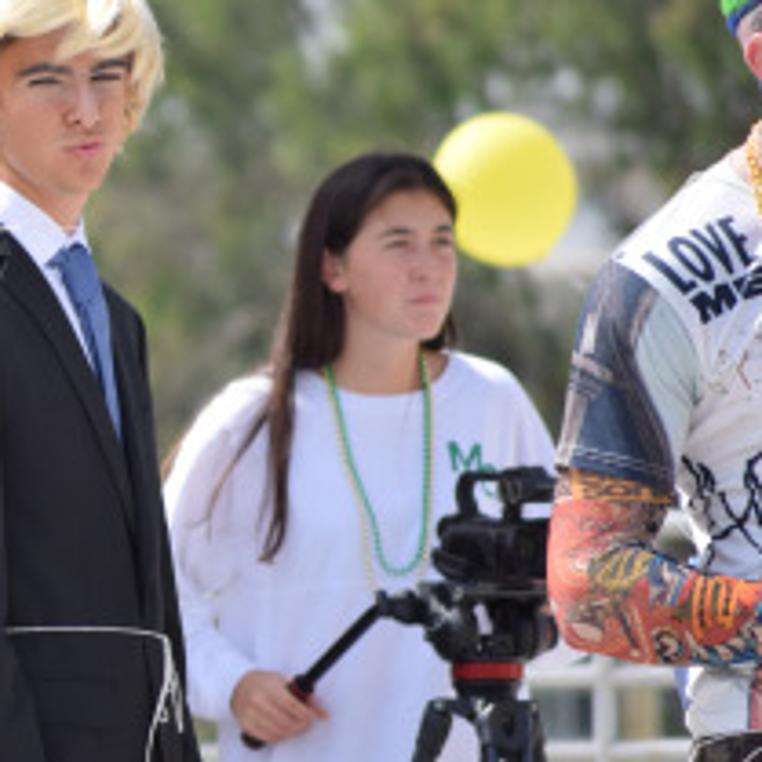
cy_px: 386
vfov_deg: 3.0
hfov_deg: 3.0
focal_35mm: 592
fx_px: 14744
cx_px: -168
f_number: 5.6
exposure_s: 1/1250
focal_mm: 180
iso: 400
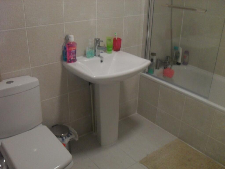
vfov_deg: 40.7
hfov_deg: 52.6
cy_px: 84
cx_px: 112
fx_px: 227
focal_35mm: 35
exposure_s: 1/15
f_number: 2.8
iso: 240
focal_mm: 6.2
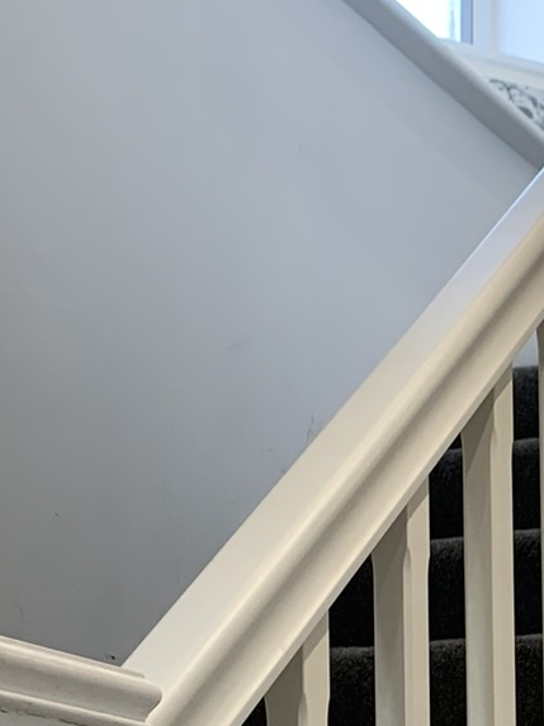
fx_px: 1951
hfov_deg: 15.1
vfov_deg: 19.4
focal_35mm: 93
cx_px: 709
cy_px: 949
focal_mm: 4.25
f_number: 1.8
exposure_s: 1/100
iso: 80
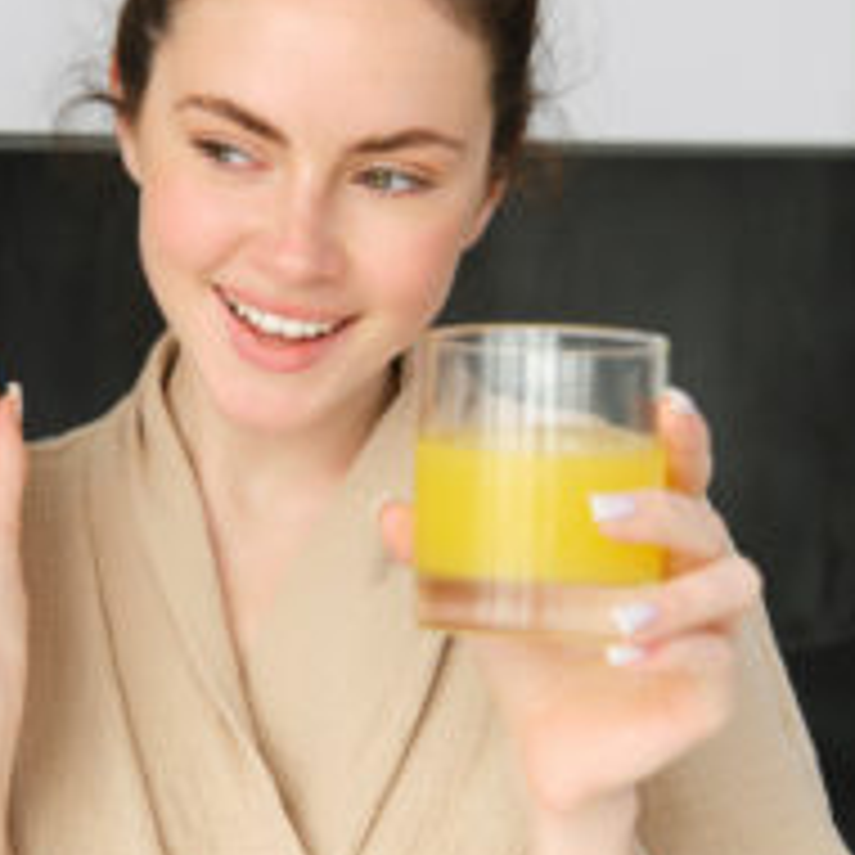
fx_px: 2096
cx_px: 130
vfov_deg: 23.0
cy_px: 295
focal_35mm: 75
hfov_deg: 22.6
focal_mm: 28.3
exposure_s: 1/500
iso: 320
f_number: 2.8
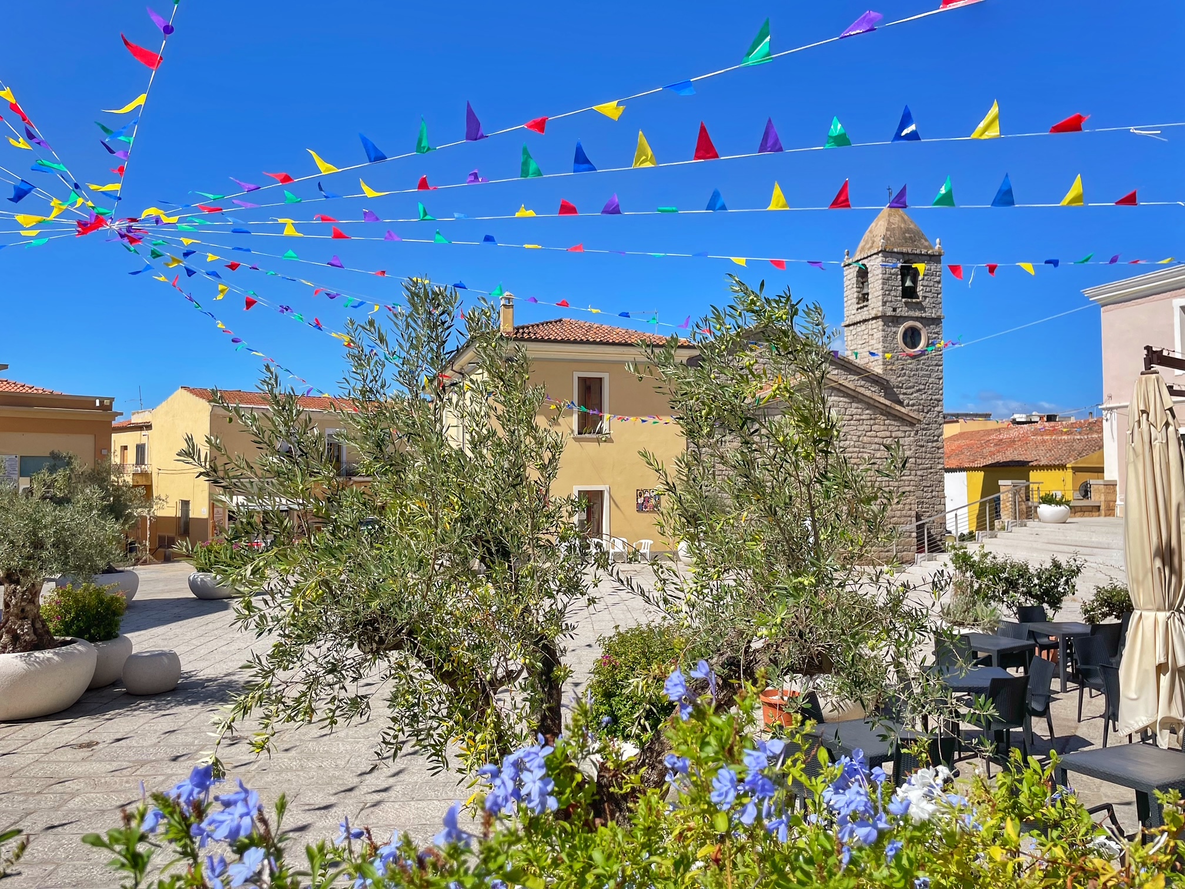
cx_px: 592
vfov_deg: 53.1
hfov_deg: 67.3
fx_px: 890
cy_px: 444
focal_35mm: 26
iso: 32
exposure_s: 1/3401
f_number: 1.6
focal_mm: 4.2
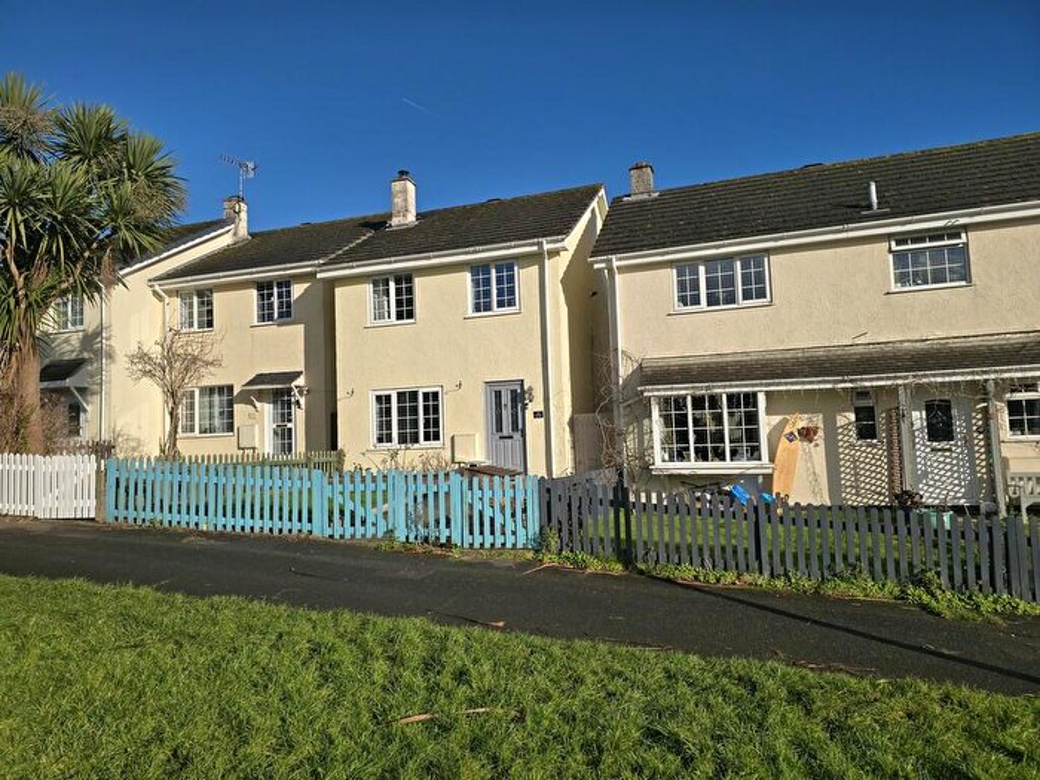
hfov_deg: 73.9
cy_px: 390
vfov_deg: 58.9
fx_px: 691
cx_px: 520
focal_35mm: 23
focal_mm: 6.3
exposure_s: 1/1135
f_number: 1.7
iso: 12
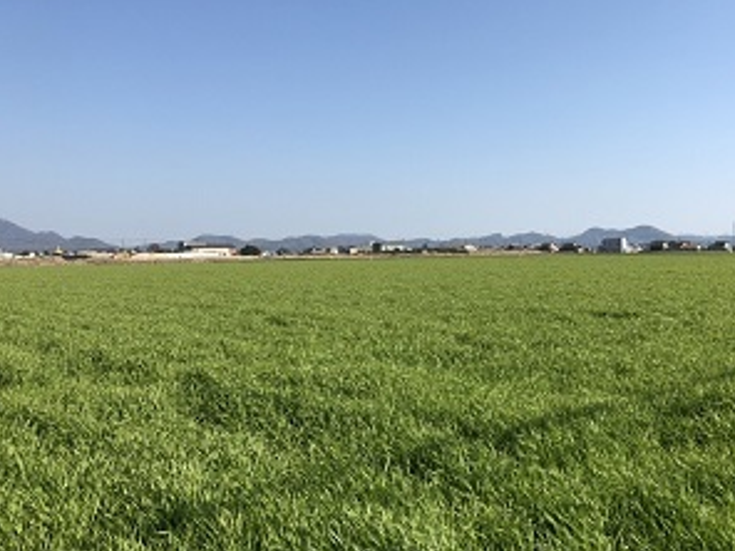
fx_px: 722
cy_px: 226
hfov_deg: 53.6
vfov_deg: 41.6
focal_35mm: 34
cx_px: 440
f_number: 1.8
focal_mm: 3.99
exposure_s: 1/2433
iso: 20
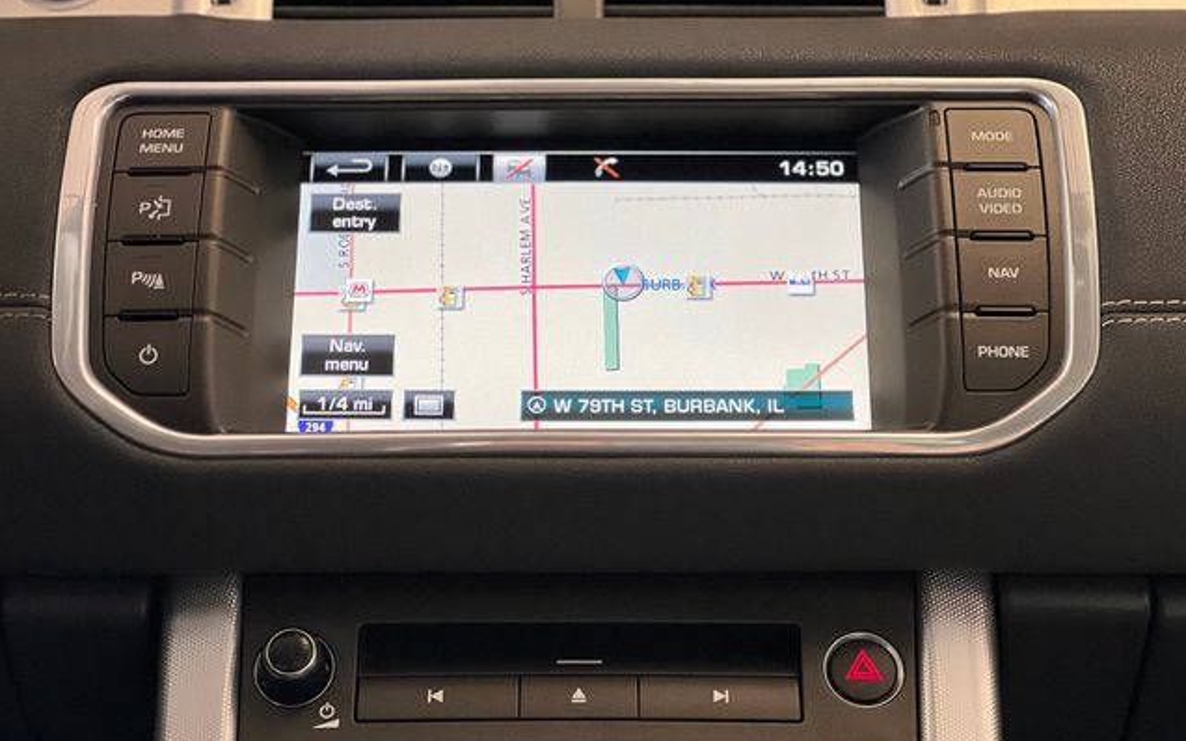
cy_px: 315
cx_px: 594
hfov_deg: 25.2
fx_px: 2650
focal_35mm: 82
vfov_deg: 15.9
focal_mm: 9
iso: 250
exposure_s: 1/108
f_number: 2.8
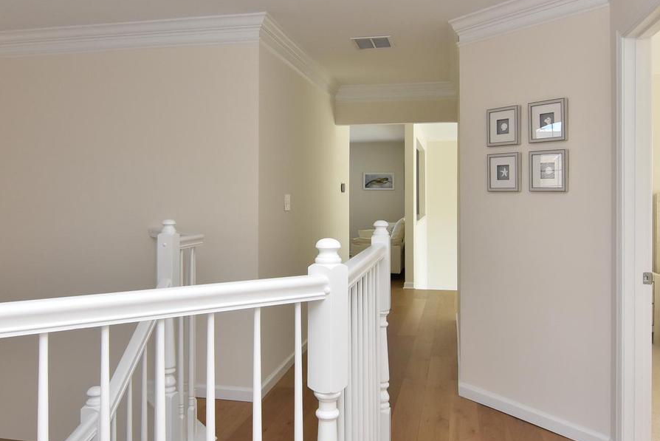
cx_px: 330
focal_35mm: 29
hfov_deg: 63.6
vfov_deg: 44.9
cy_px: 191
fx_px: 532
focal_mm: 12
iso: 800
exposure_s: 1/80
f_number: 11
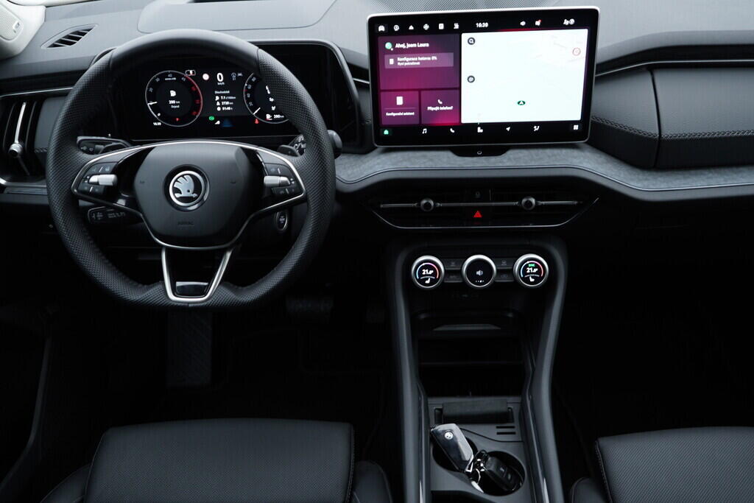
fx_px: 754
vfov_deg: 36.9
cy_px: 252
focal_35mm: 36
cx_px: 377
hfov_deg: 53.1
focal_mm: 24
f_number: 2.8
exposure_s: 1/40
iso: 160
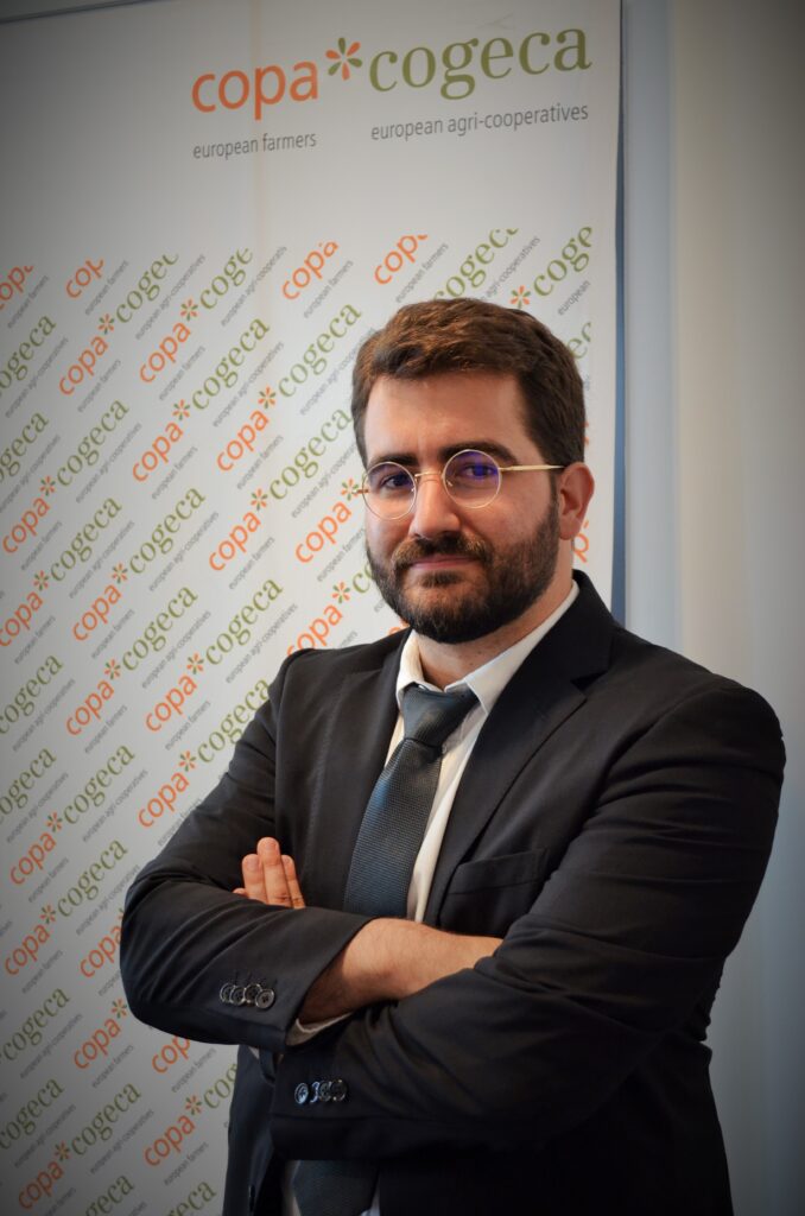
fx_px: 1516
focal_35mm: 45
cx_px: 402
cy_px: 608
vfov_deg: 43.7
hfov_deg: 29.7
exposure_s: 1/30
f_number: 4.5
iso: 1100
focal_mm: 30
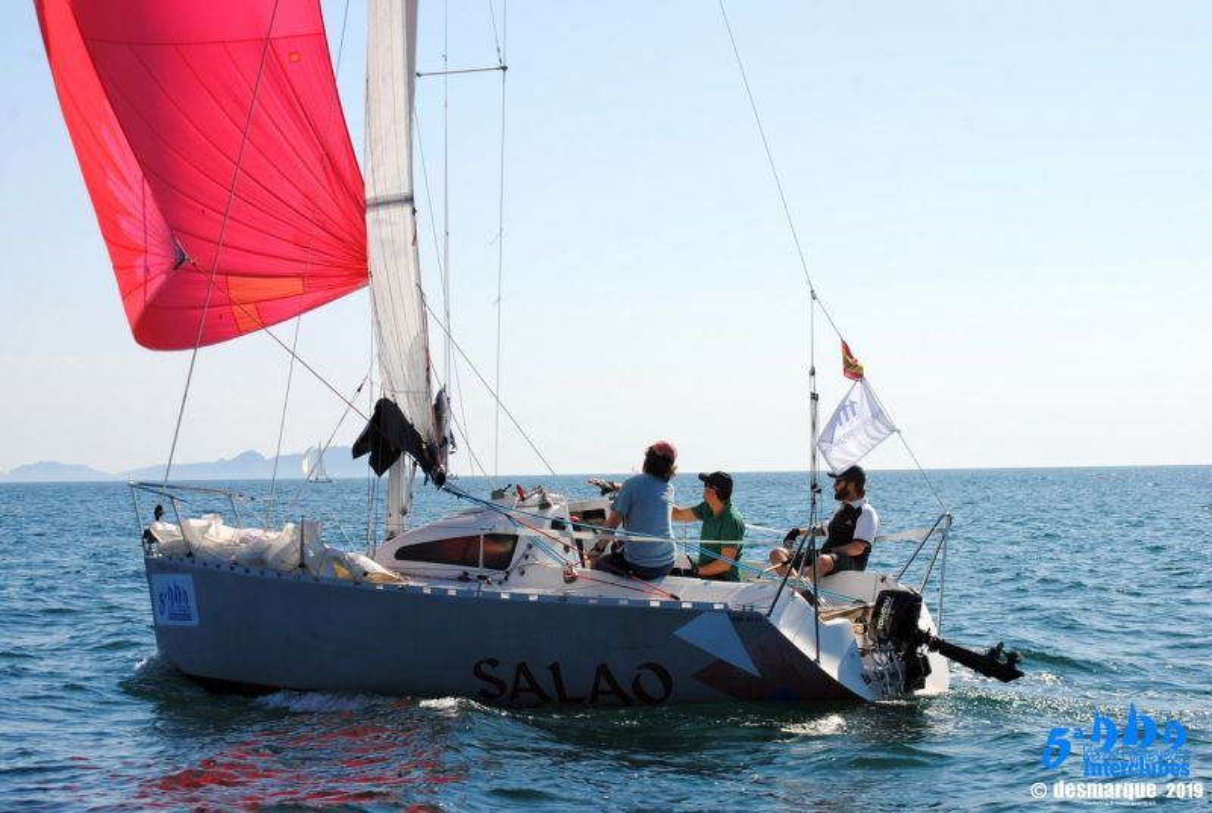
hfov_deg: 24.6
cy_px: 406
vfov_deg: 16.6
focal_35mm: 82
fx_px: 2783
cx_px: 606
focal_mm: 55
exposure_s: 1/250
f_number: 8
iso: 100
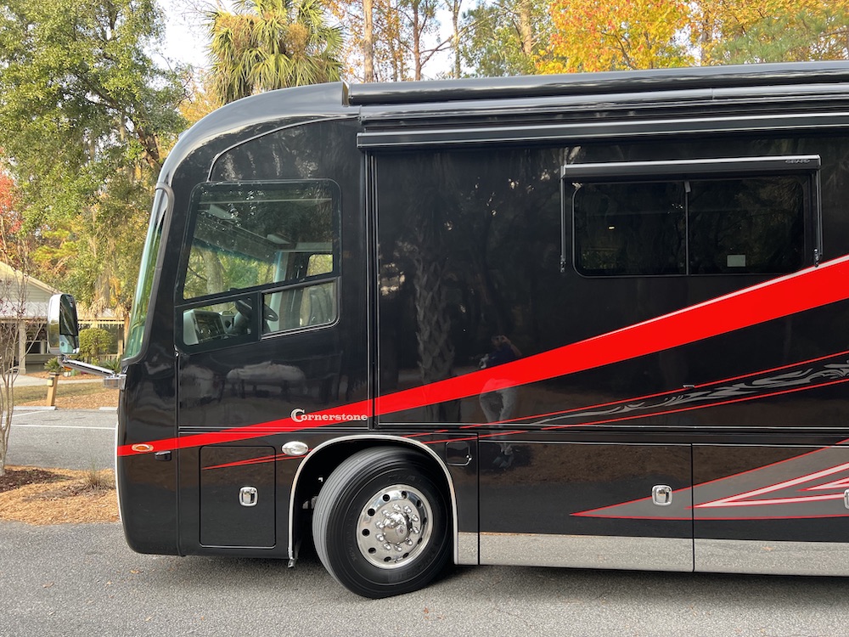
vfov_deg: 53.1
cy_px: 318
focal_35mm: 26
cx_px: 424
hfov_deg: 67.3
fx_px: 638
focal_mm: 5.7
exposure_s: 1/121
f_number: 1.5
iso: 64
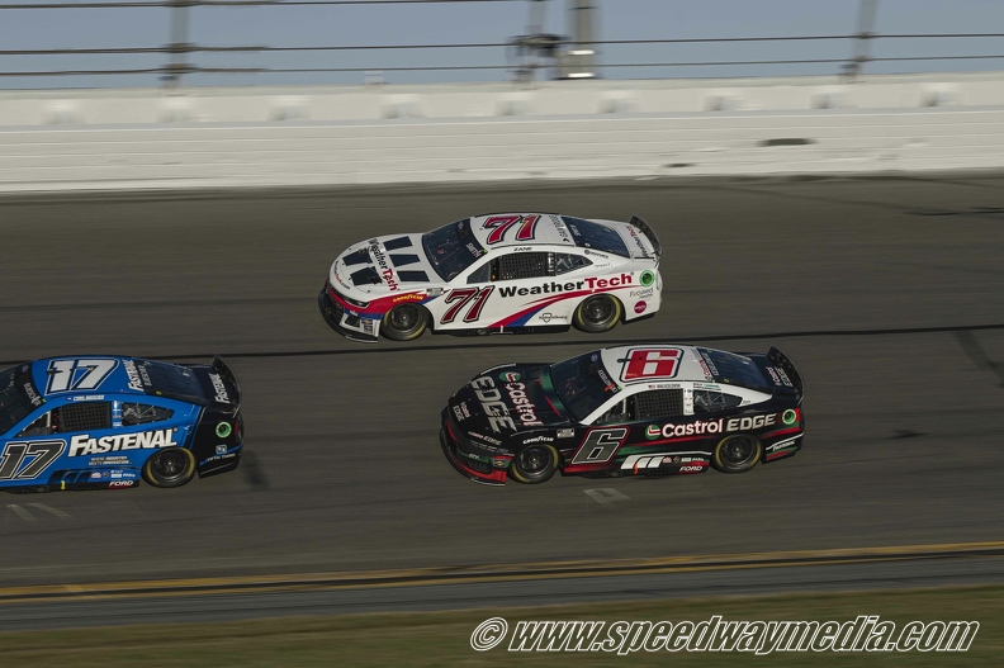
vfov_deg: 11.4
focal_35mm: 120
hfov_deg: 17.1
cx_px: 502
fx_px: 3344
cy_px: 334
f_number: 7.1
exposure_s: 1/320
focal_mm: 120
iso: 100
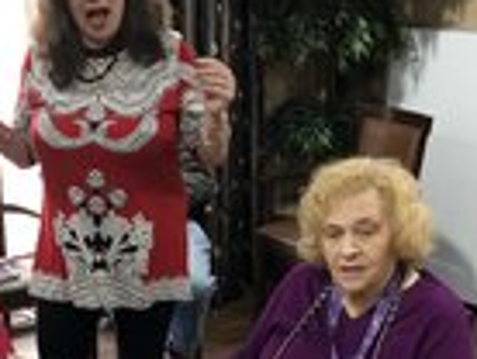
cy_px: 411
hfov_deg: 25.9
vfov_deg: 18.8
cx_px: 187
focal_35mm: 75
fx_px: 1035
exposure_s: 1/60
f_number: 1.8
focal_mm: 4
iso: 320
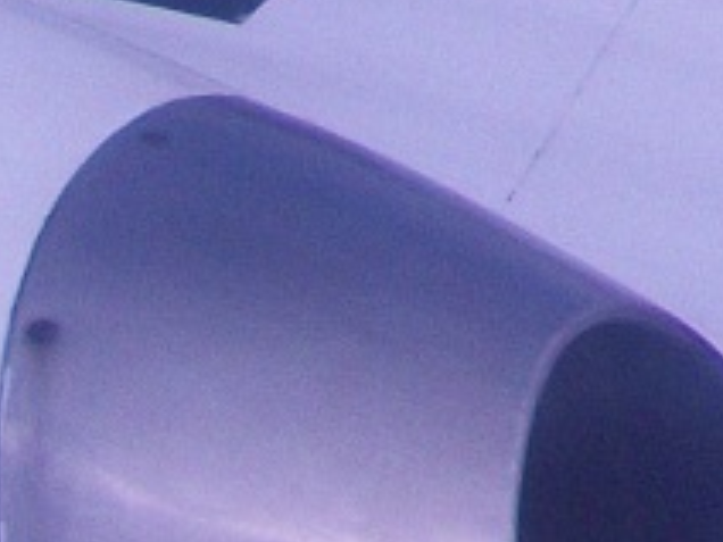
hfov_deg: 7.0
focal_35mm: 264
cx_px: 1838
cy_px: -1469
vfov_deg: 5.1
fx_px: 5514
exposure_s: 1/640
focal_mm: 6.3
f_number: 3.1
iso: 80
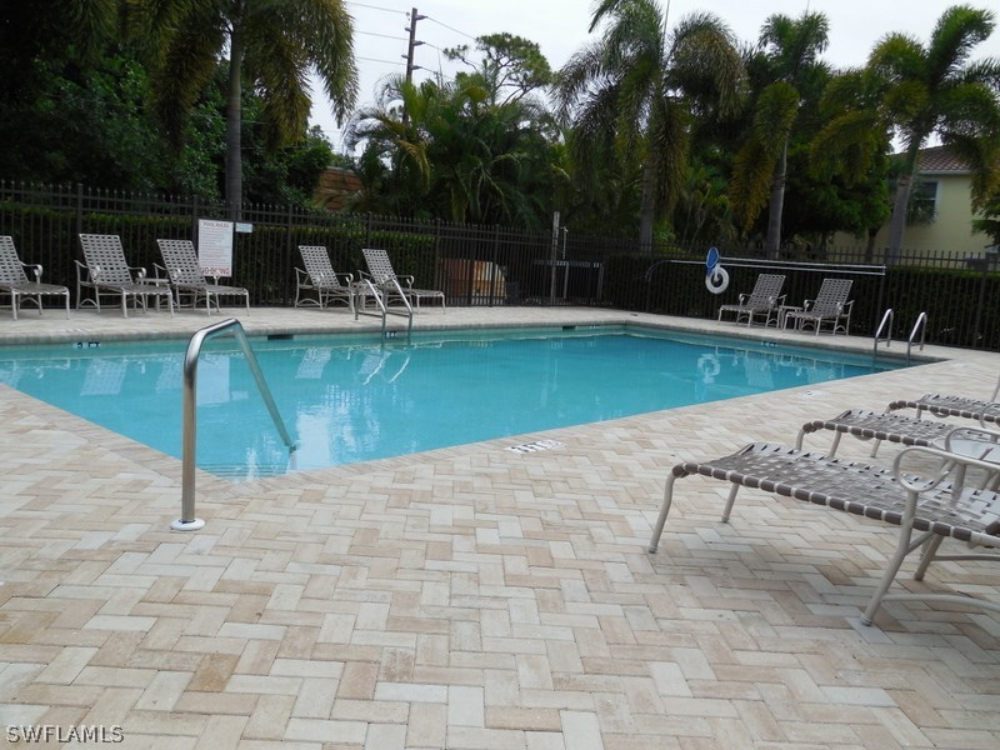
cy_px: 375
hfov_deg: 60.0
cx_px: 500
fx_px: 867
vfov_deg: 46.8
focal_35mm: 30
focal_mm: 5.3
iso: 125
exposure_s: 1/1250
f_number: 3.2
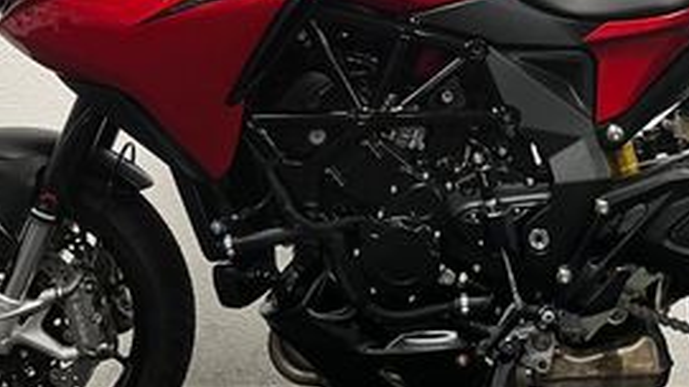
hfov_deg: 31.3
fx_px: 1223
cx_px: 445
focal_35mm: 67
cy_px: 64
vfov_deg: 17.8
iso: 64
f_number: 1.6
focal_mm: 5.1
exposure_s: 1/50
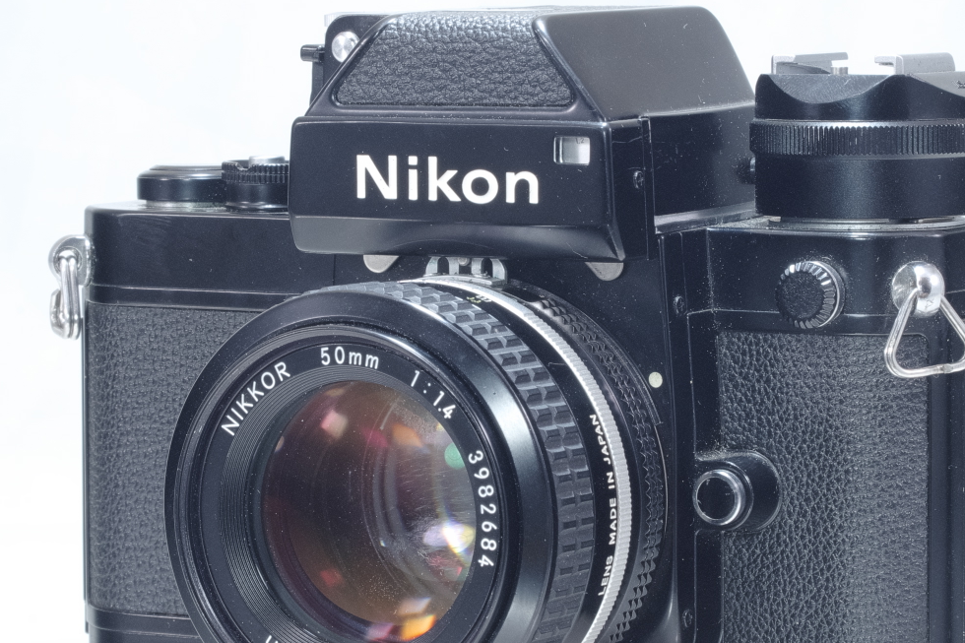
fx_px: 5413
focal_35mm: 202
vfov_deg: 6.8
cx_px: 527
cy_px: 365
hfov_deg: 10.2
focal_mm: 108
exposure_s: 1
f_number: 22
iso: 800
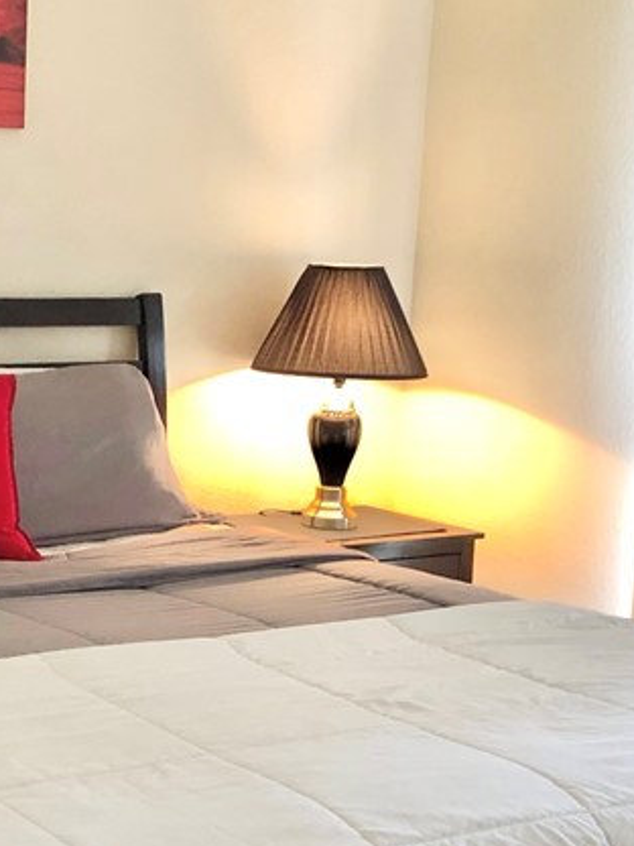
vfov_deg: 28.1
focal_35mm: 69
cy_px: 517
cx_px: -43
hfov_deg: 20.4
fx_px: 1685
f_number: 1.8
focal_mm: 3.99
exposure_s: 1/15
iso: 100
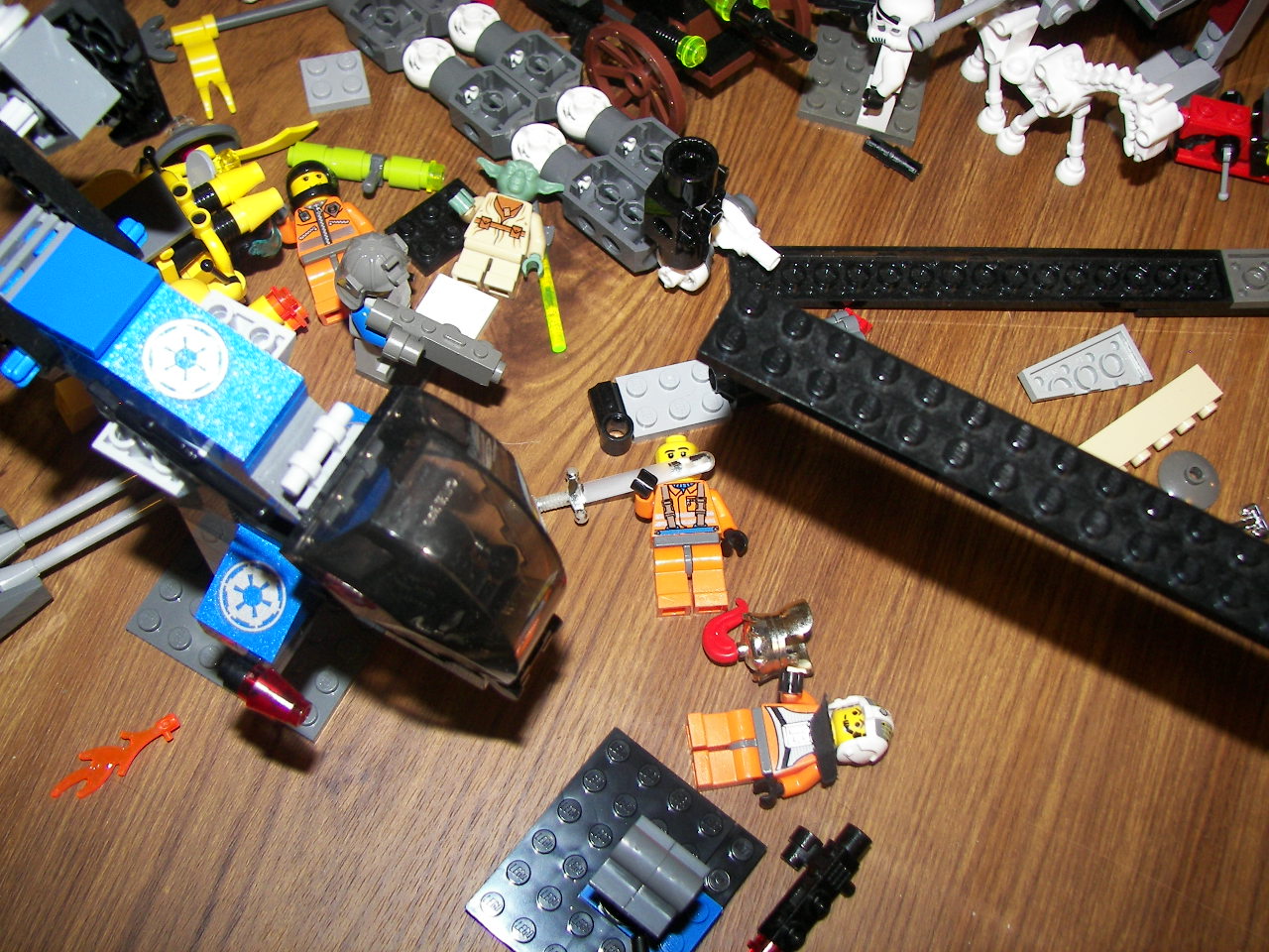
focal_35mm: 36
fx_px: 1320
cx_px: 634
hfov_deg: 51.4
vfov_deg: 39.7
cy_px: 476
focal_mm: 6
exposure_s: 1/30
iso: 100
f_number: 2.8
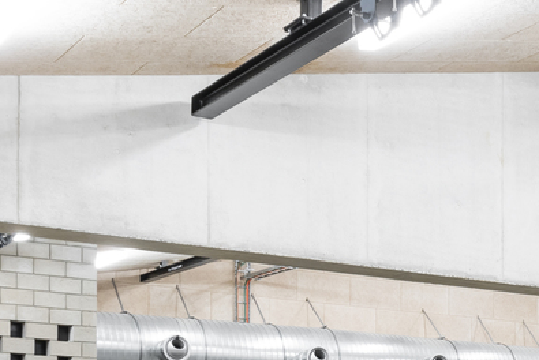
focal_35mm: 81
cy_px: 510
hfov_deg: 24.0
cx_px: 538
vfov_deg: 15.8
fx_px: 1214
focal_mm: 16
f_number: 13
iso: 250
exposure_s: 1.6
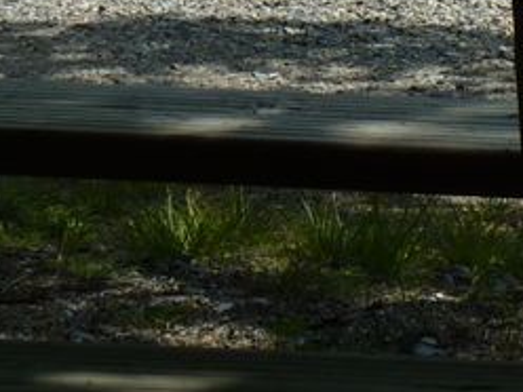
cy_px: -710
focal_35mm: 407
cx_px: 995
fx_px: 6149
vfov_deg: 3.6
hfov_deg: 4.8
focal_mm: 12.4
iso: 80
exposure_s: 1/320
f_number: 5.6
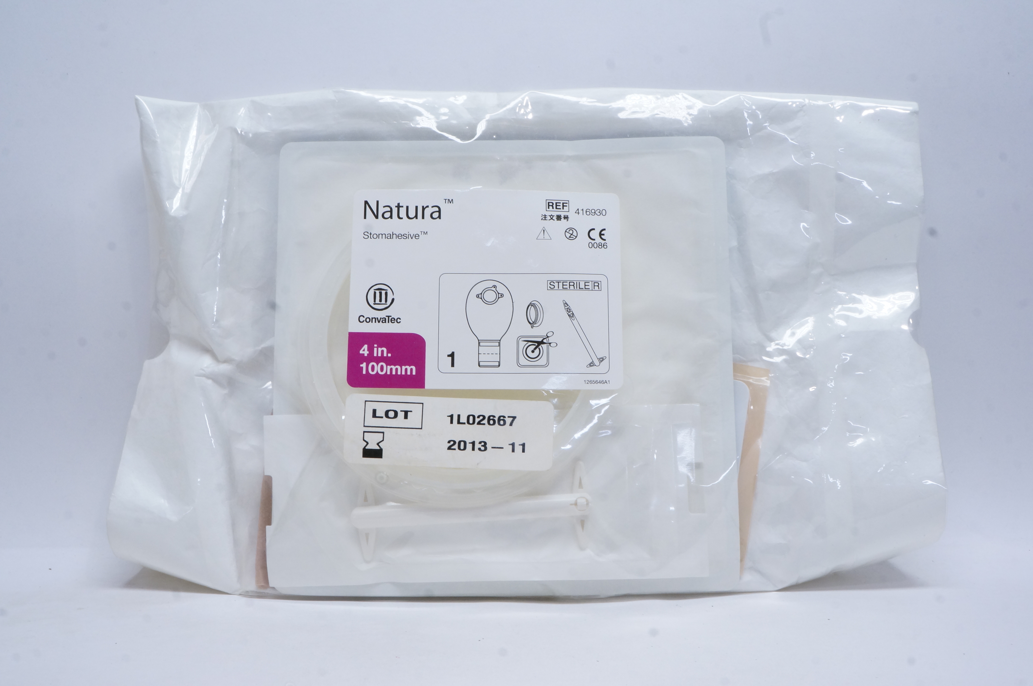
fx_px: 989
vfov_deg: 38.3
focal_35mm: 34
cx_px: 516
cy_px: 343
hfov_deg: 55.2
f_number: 18
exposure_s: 1/10
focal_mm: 23
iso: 800
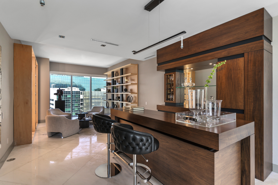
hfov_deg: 93.3
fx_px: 131
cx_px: 139
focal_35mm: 17
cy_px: 92
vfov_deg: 70.4
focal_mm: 17
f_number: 7.1
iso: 320
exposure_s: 1/250
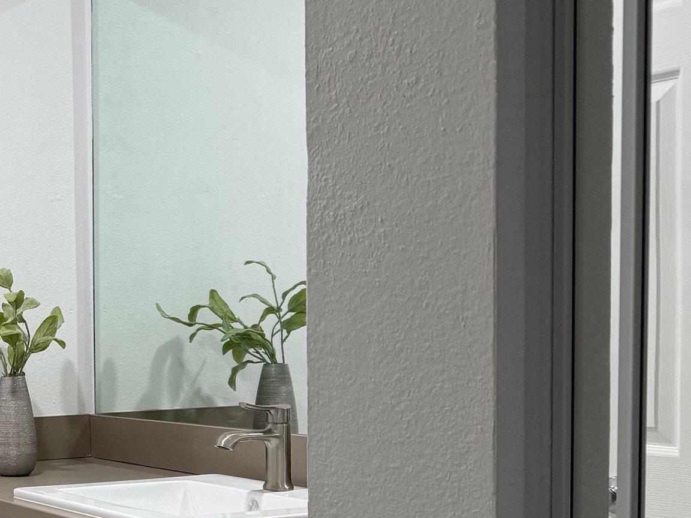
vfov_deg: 22.6
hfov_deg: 25.7
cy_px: 429
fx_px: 1278
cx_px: -221
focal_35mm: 64
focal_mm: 6.76
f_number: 1.78
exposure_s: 1/120
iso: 160
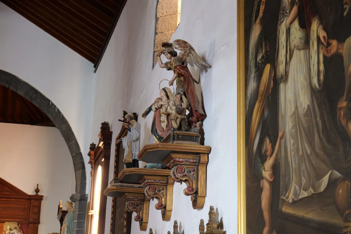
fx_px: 546
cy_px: 117
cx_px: 176
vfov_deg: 24.2
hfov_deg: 35.6
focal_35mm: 56
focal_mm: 56
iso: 6400
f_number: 5.5
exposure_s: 1/60
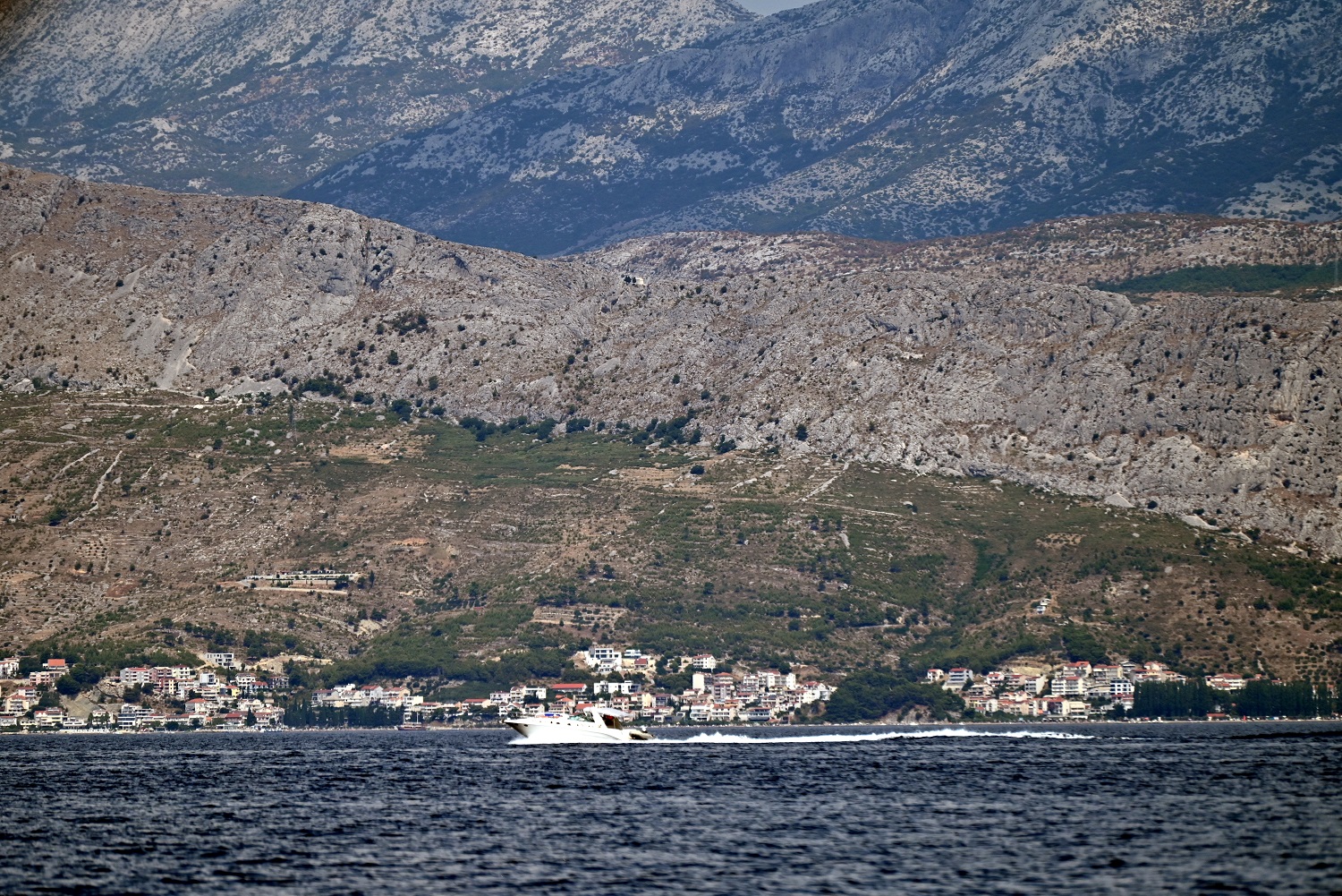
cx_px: 671
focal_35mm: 270
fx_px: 10067
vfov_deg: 5.1
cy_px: 448
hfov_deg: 7.6
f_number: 5.6
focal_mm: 270
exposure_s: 1/3200
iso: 250
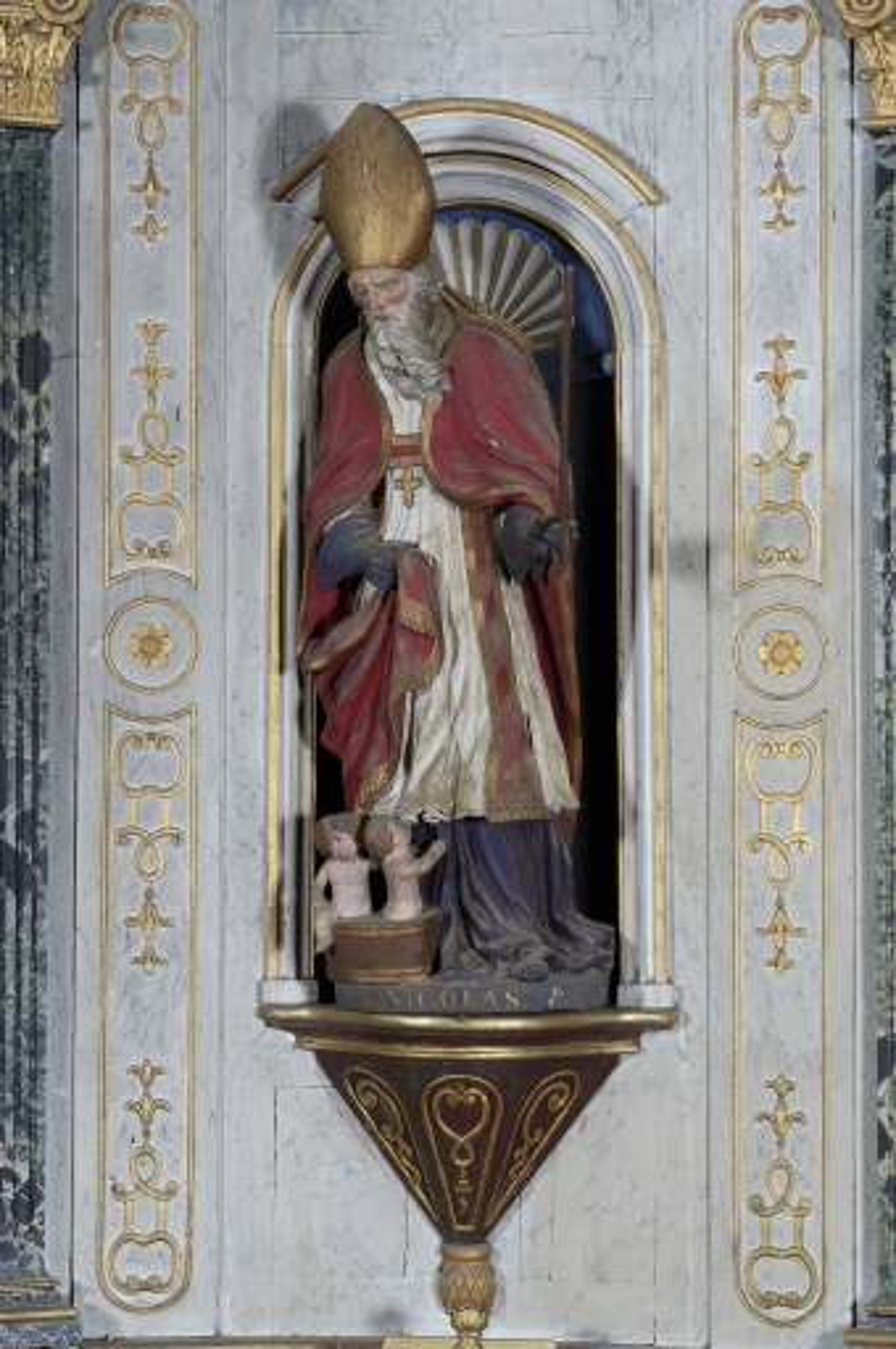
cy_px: 674
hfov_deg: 15.1
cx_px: 448
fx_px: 3369
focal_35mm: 90
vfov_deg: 22.6
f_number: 16
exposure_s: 1/50
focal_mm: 60
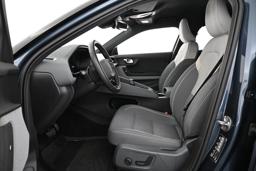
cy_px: 86
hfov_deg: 73.7
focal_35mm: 24
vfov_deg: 53.1
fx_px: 171
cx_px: 128
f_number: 3.5
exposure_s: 1/20
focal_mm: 16
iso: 1600
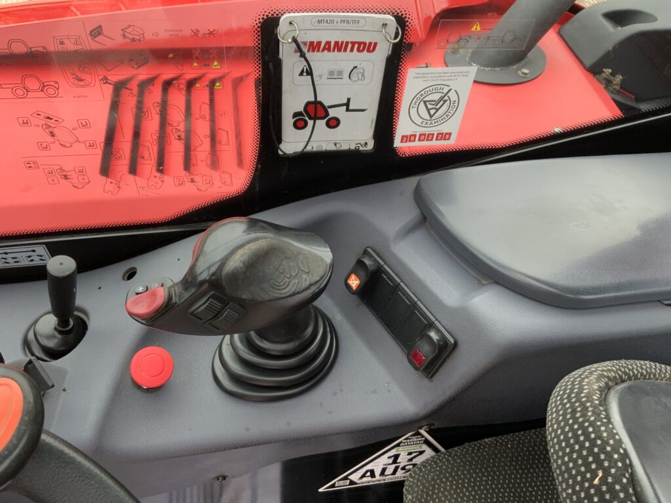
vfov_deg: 48.2
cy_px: 252
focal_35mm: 29
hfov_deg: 61.7
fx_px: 562
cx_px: 336
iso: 64
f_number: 1.8
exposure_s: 1/122
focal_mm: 3
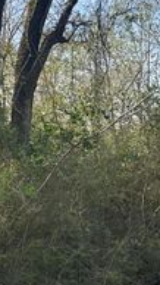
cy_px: 174
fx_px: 679
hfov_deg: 12.7
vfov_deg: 23.6
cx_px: -84
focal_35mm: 90
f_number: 1.78
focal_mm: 6.86
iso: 80
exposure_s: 1/694
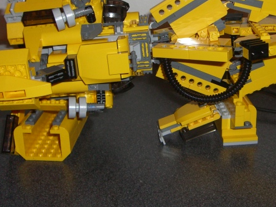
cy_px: 59
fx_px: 439
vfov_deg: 26.3
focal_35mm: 55
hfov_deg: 34.7
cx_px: 178
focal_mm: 6.2
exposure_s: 1/60
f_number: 2.7
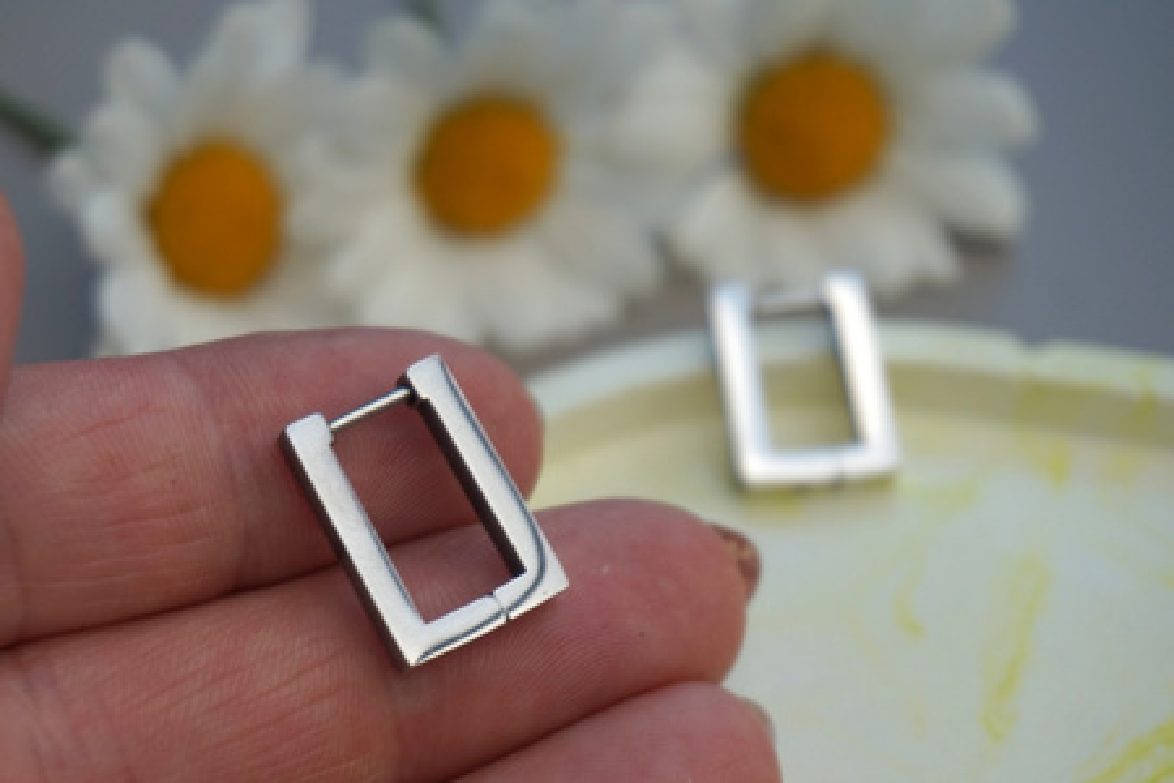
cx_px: 587
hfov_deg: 30.5
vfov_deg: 20.6
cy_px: 392
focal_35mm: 66
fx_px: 2152
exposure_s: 1/80
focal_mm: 44
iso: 100
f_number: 5.6
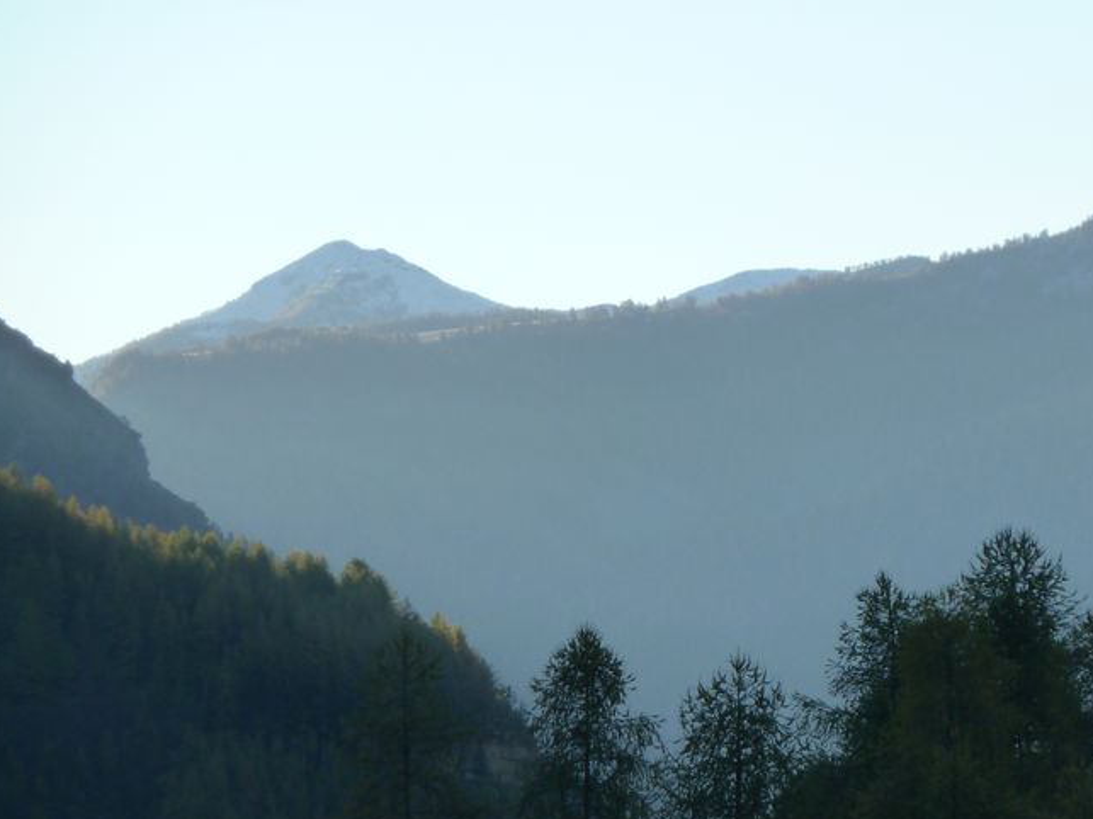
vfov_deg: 6.1
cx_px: 670
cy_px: 483
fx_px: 7703
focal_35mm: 244
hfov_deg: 8.1
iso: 125
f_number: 4.5
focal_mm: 32.1
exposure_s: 1/400
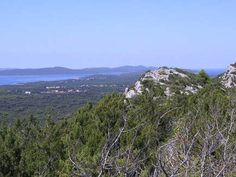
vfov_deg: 21.6
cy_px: 87
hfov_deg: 28.6
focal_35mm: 68
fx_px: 463
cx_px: 118
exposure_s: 1/180
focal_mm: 6.1
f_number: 6.7
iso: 50
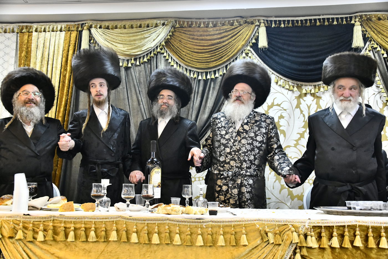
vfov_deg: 35.0
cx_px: 194
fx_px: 409
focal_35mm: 38
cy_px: 130
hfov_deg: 50.7
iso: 4000
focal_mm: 38
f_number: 5.6
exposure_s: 1/200
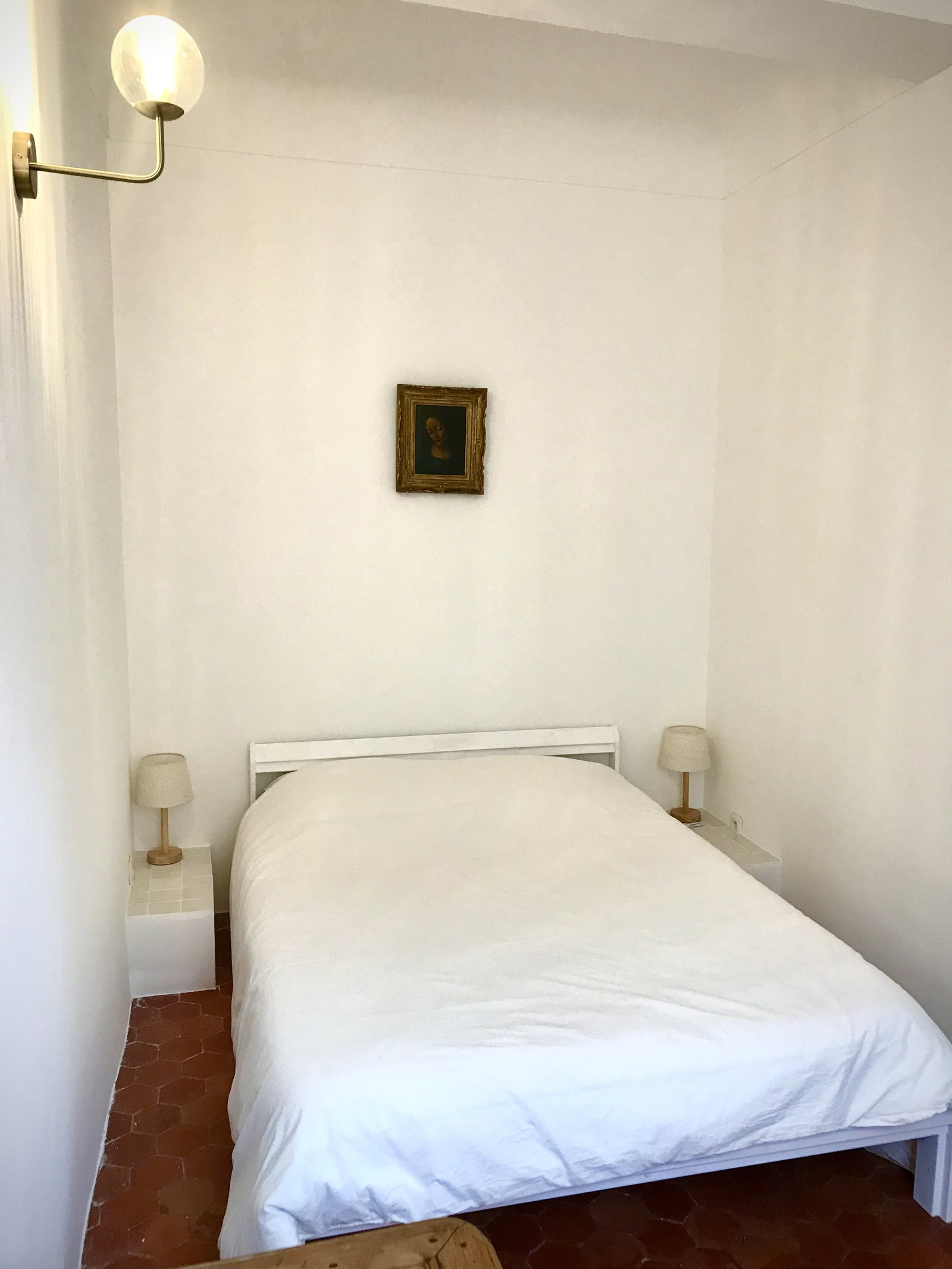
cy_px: 634
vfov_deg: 63.4
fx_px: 1027
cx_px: 476
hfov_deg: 49.7
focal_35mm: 28
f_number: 1.8
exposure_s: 1/33
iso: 25
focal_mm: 3.99
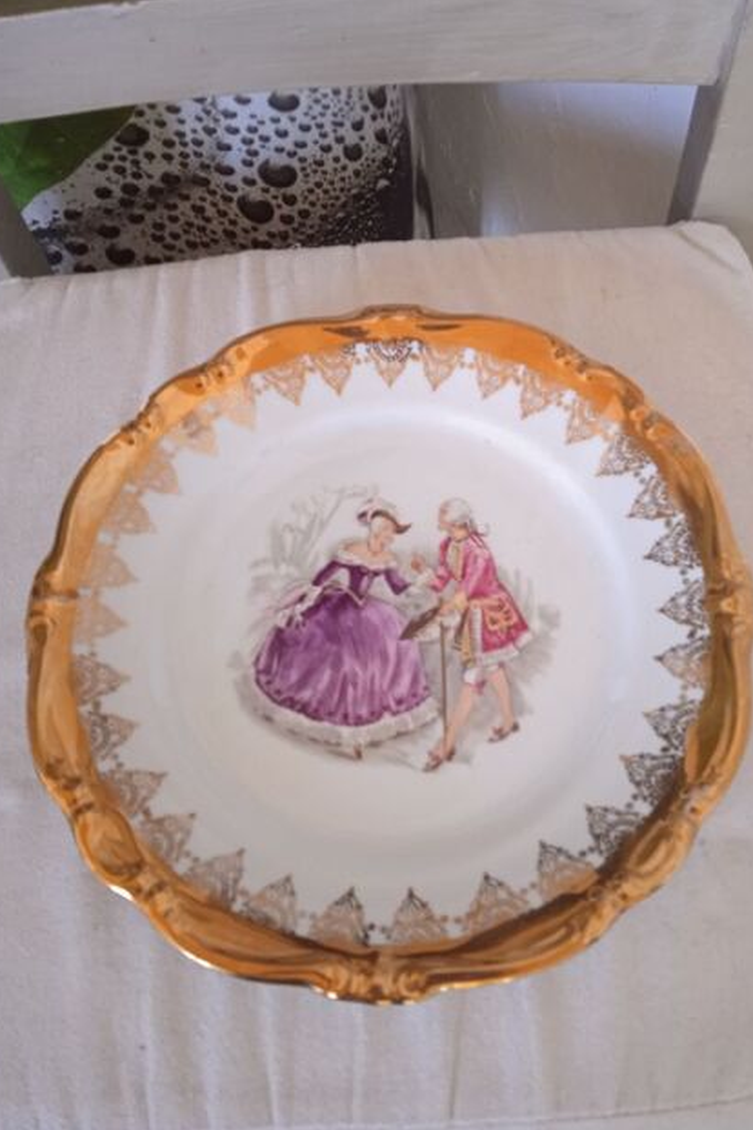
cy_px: 551
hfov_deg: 43.6
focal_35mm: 30
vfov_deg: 61.9
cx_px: 411
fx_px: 941
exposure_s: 1/25
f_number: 2.2
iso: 757
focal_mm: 3.43
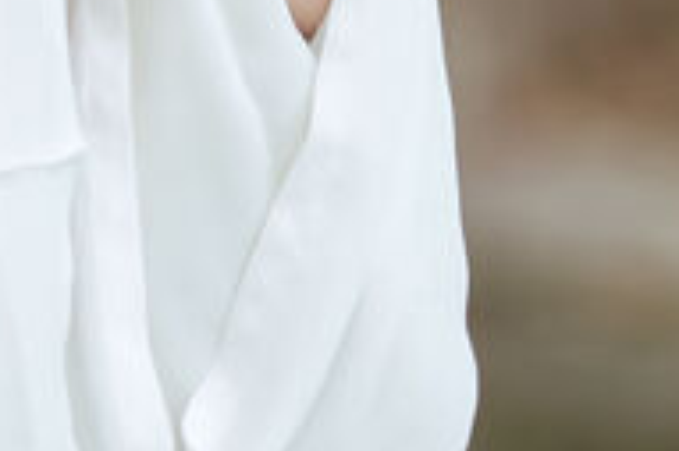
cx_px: -899
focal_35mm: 534
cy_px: -909
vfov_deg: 2.5
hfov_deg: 3.8
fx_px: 10063
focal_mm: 85
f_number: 1.4
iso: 125
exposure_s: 1/800
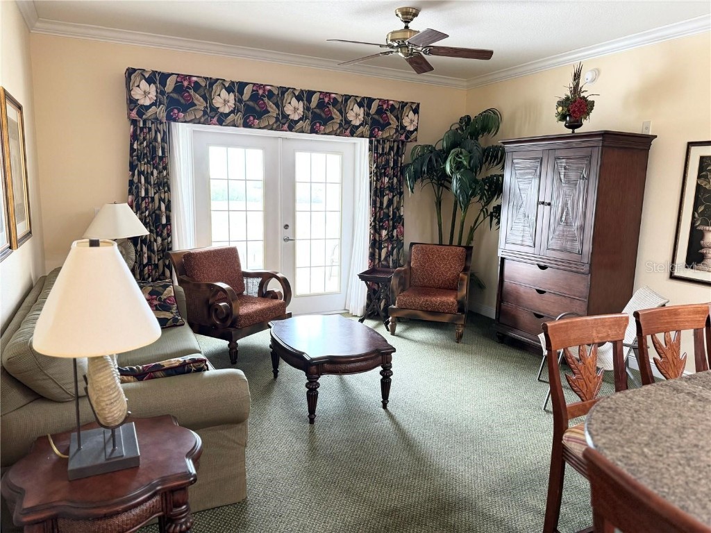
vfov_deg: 56.8
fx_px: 493
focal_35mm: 24
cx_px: 356
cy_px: 266
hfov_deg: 71.6
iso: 400
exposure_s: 1/60
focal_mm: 6.86
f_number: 1.78
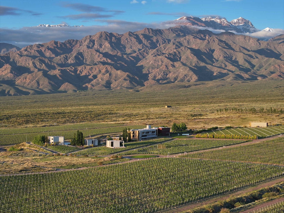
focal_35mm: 70
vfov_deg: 21.0
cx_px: 142
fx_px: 574
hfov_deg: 27.8
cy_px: 106
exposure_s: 1/500
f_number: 2.8
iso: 130
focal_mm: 19.35
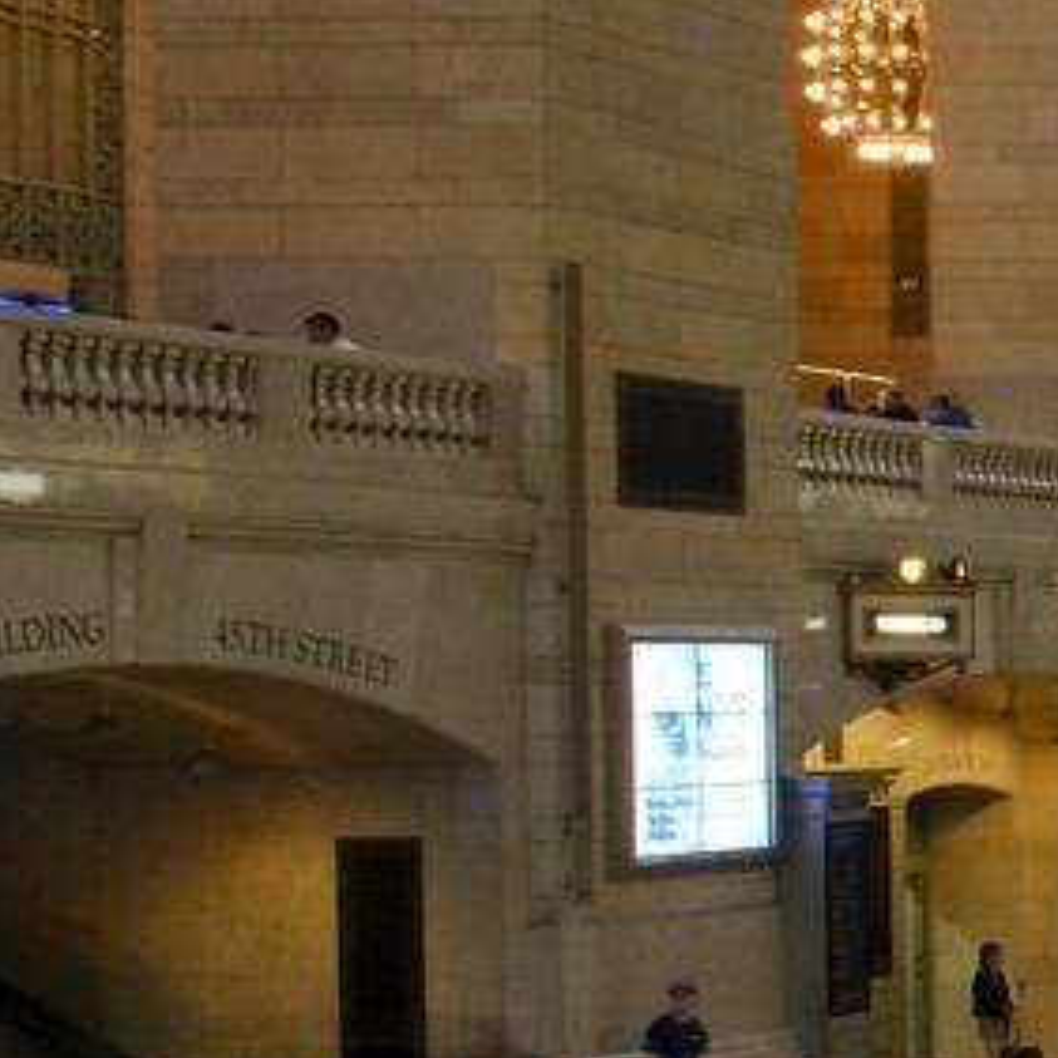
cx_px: 3001
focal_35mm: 116
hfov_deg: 11.0
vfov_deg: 14.9
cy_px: 826
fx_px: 4011
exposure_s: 2.5
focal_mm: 24
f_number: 16
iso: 200
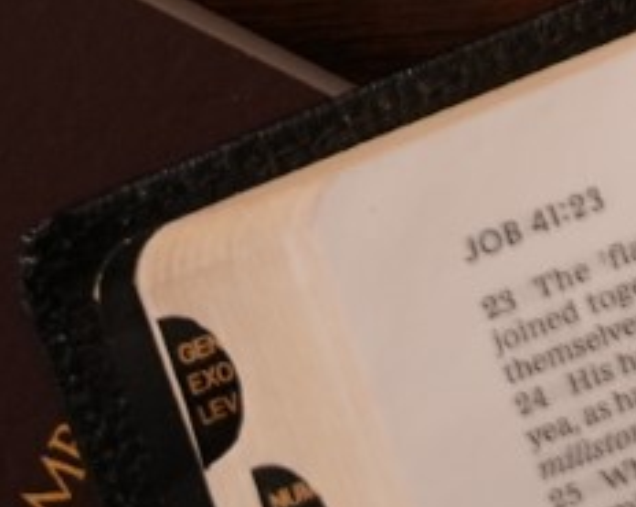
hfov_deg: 8.8
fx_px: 3890
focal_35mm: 207
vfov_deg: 6.8
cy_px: -935
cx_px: 1284
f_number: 2.8
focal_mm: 31.6
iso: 800
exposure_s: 1/80
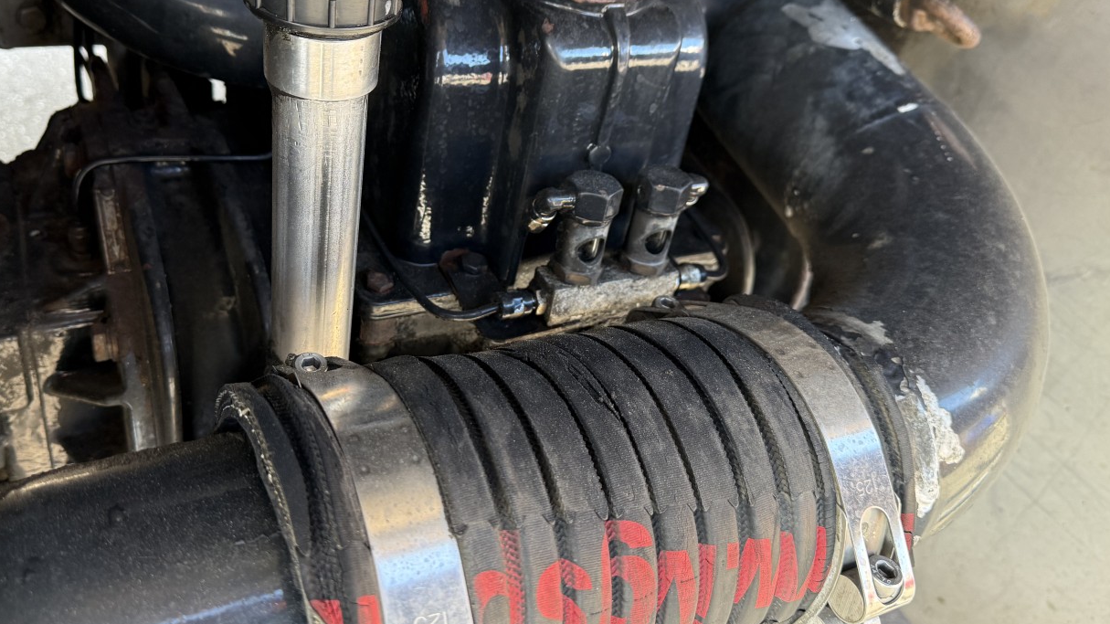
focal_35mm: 31
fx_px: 912
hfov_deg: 62.4
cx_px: 477
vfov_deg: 37.6
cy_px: 254
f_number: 1.78
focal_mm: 6.76
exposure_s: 1/91
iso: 200
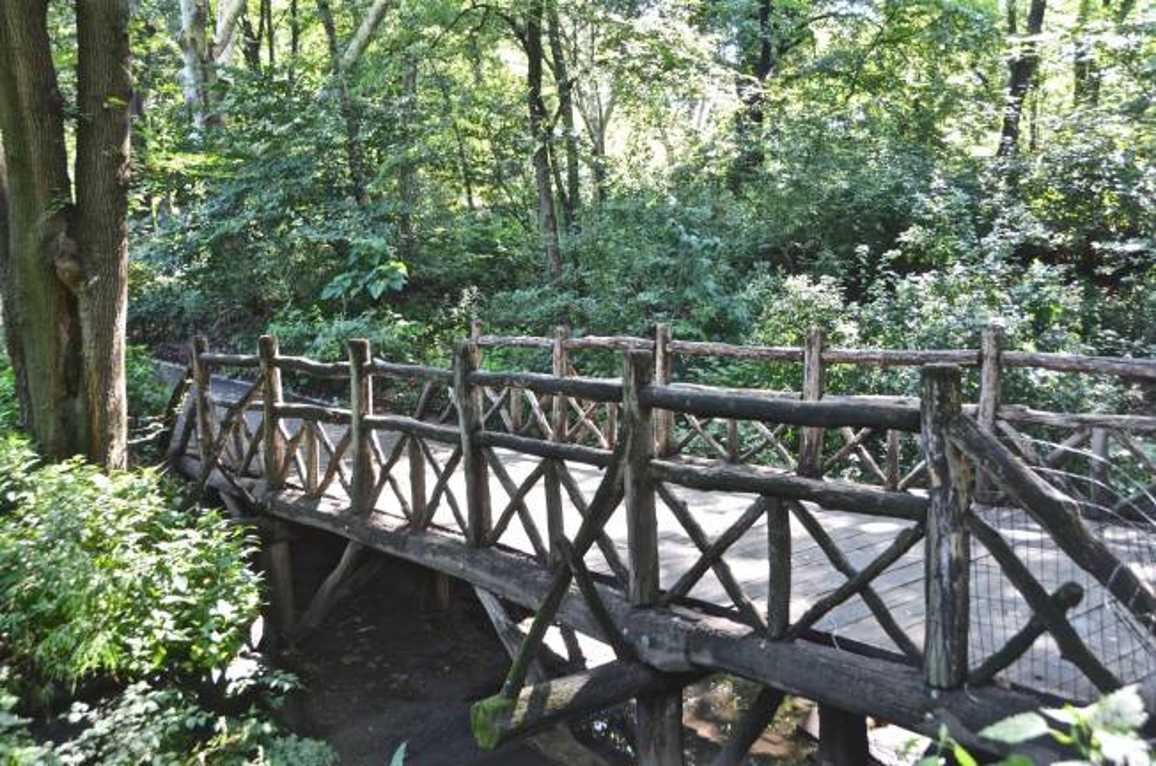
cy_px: 383
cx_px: 578
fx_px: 961
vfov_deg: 43.4
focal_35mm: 30
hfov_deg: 62.0
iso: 400
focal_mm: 20
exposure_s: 1/80
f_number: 4.5
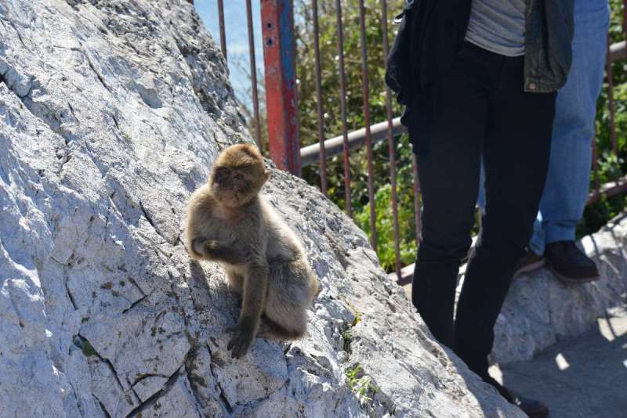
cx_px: 314
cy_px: 209
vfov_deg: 9.2
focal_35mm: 150
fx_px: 2613
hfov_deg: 13.7
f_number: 13
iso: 1000
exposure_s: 1/640
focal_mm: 150
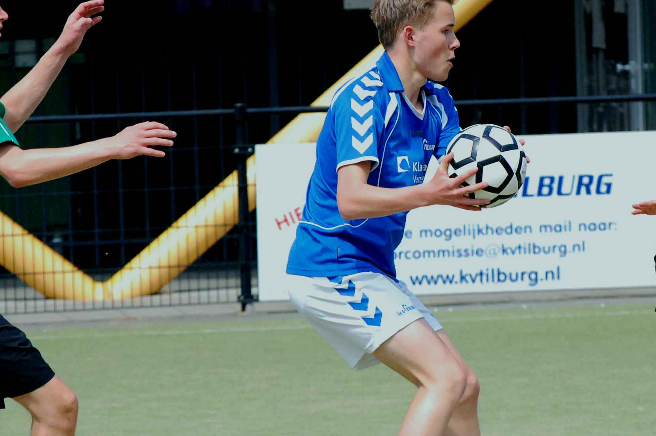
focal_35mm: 304
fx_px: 5530
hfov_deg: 6.8
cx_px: 262
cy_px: 261
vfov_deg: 4.5
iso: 1600
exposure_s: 1/1600
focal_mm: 135
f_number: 8
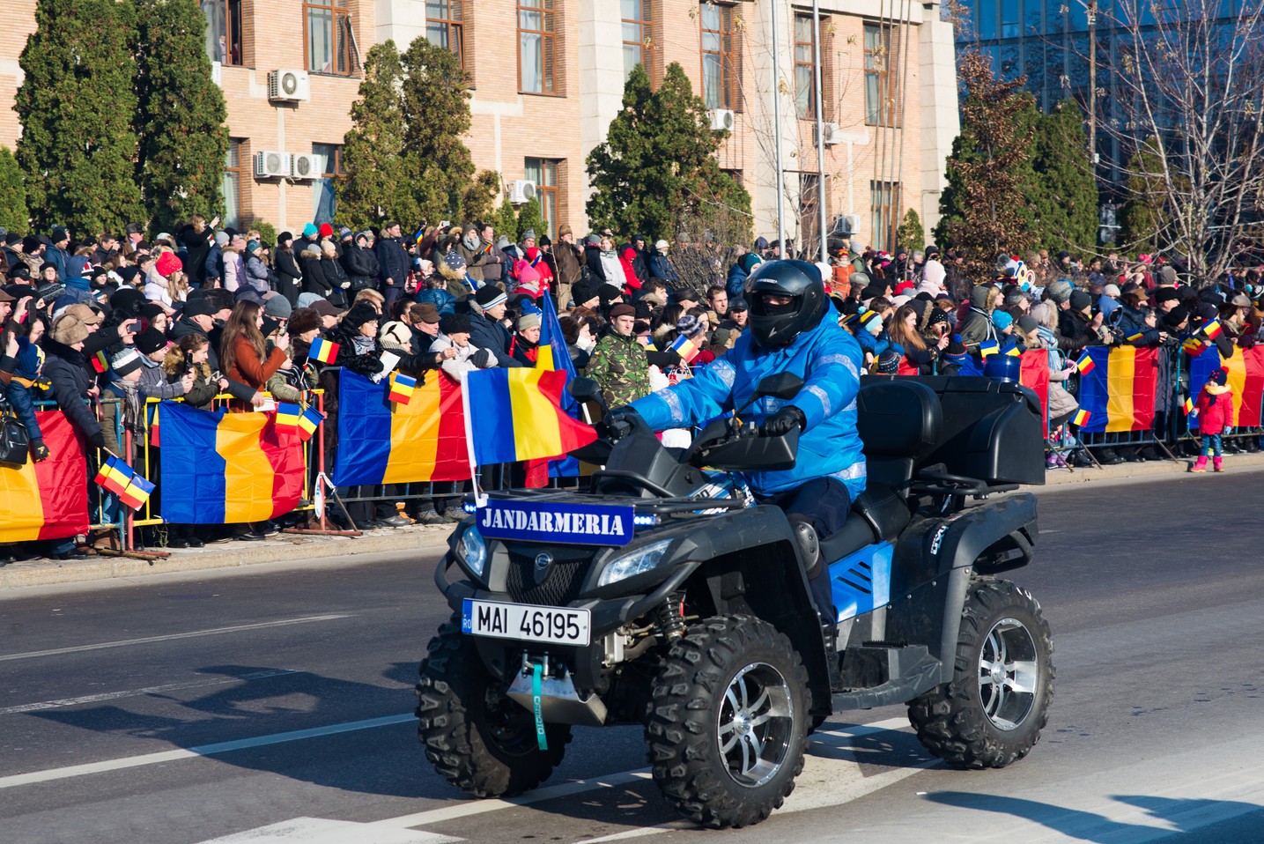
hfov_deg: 23.9
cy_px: 422
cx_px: 632
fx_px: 2985
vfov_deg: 16.1
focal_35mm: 85
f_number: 9
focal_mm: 85
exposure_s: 1/250
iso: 100
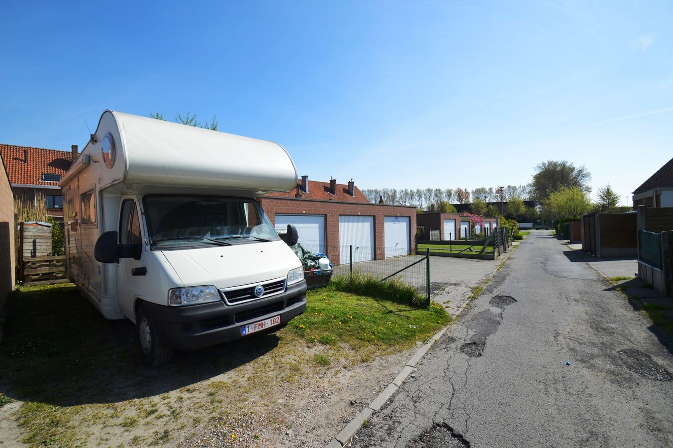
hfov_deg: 95.0
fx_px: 308
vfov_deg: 72.0
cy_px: 224
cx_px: 336
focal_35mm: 16
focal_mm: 11
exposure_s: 1/250
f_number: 8
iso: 100
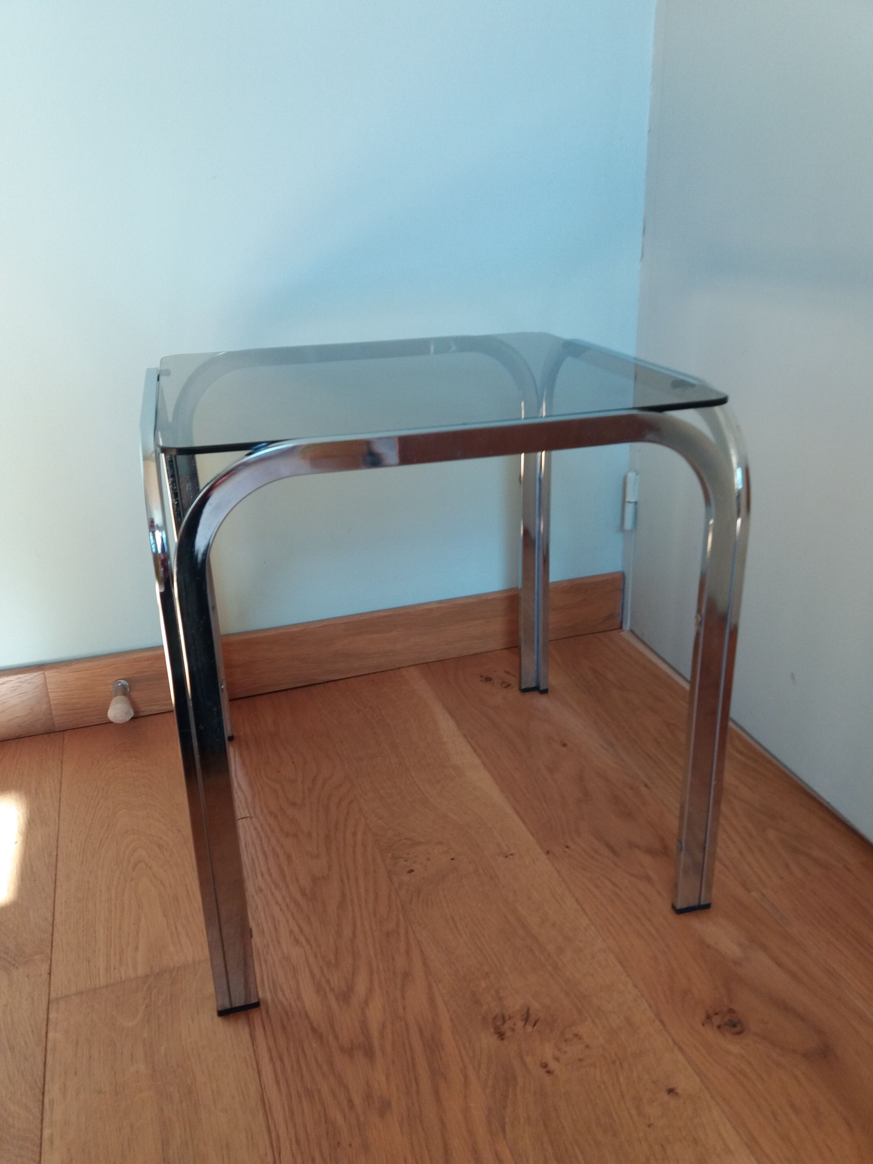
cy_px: 582
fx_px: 942
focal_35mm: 28
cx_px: 436
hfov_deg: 49.7
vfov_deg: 63.4
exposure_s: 1/50
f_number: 1.9
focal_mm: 3.7
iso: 64
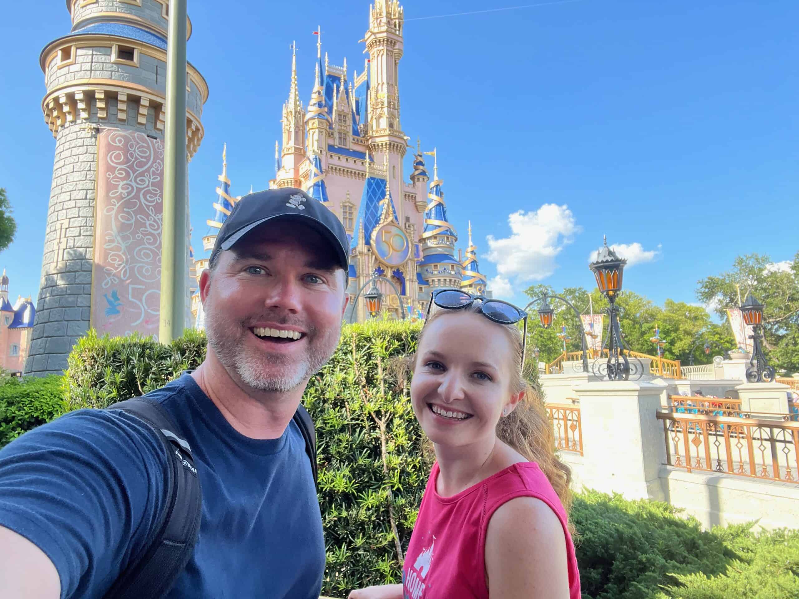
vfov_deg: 58.9
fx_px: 531
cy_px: 300
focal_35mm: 23
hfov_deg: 73.9
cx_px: 400
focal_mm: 2.71
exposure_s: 1/172
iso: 32
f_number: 2.2
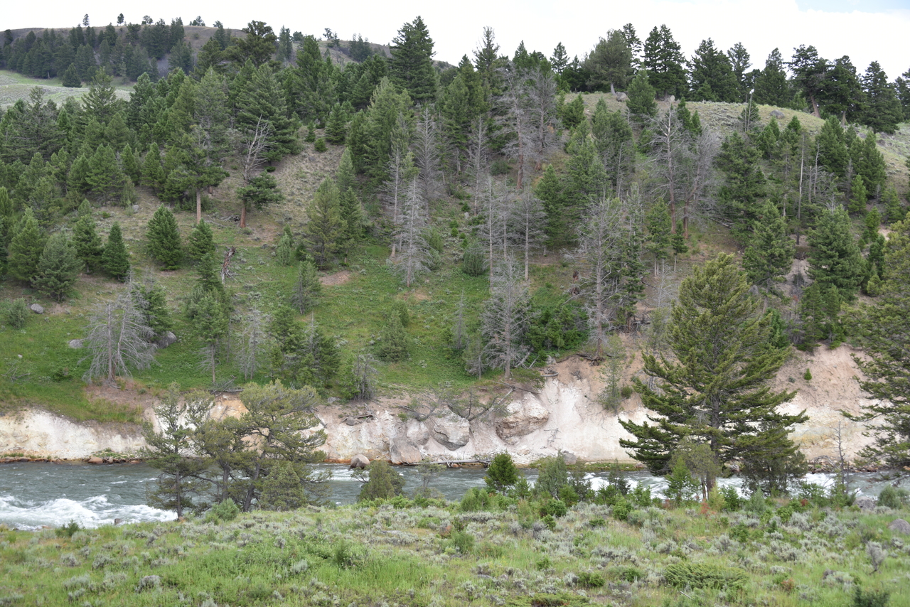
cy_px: 304
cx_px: 455
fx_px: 1264
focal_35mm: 50
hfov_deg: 39.6
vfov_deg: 27.0
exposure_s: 1/125
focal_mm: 50
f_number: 5.6
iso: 100
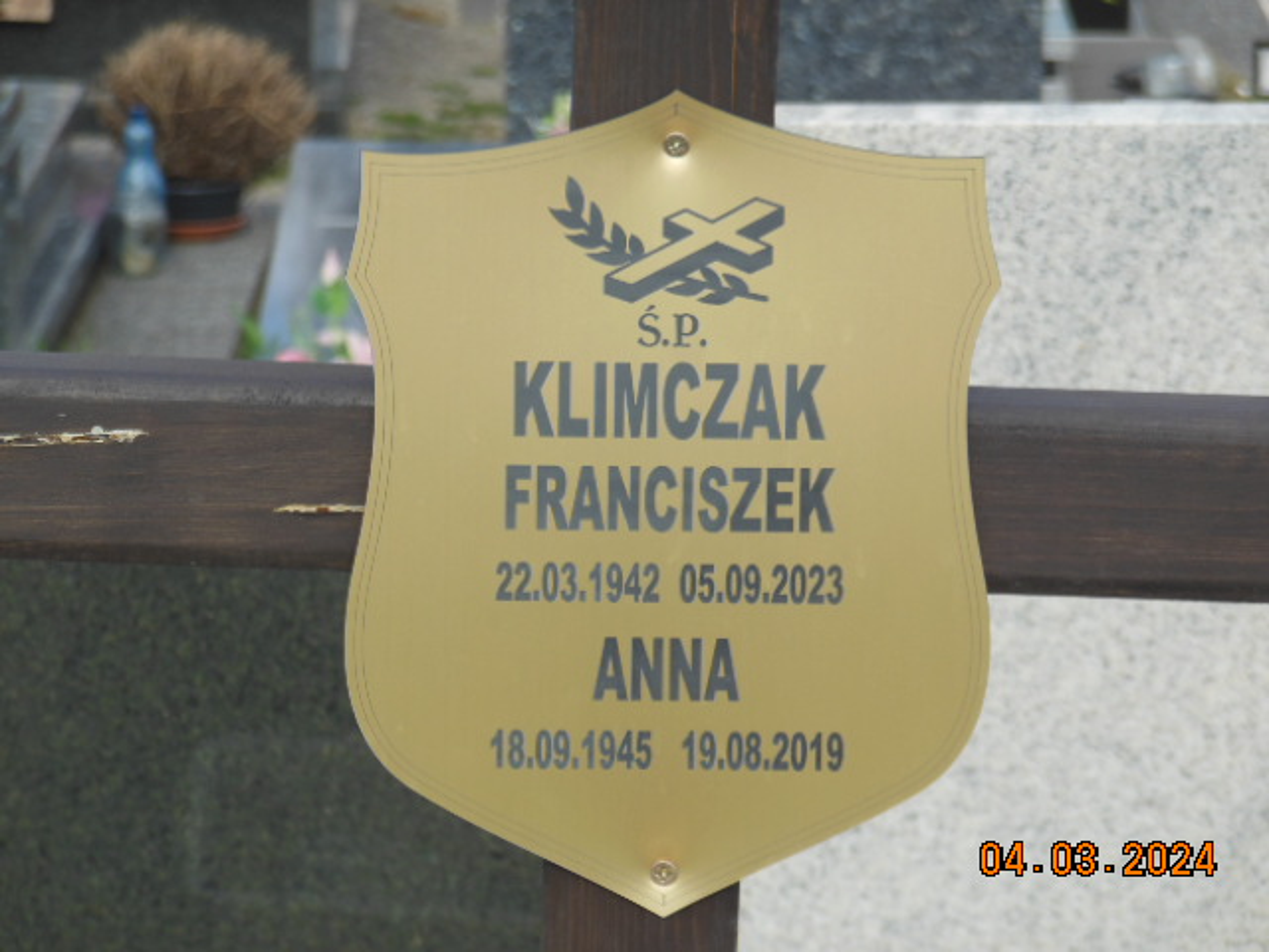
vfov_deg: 8.9
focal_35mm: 167
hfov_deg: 11.8
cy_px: 476
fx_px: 6122
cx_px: 634
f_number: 5.4
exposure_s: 1/250
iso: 125
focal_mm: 29.8
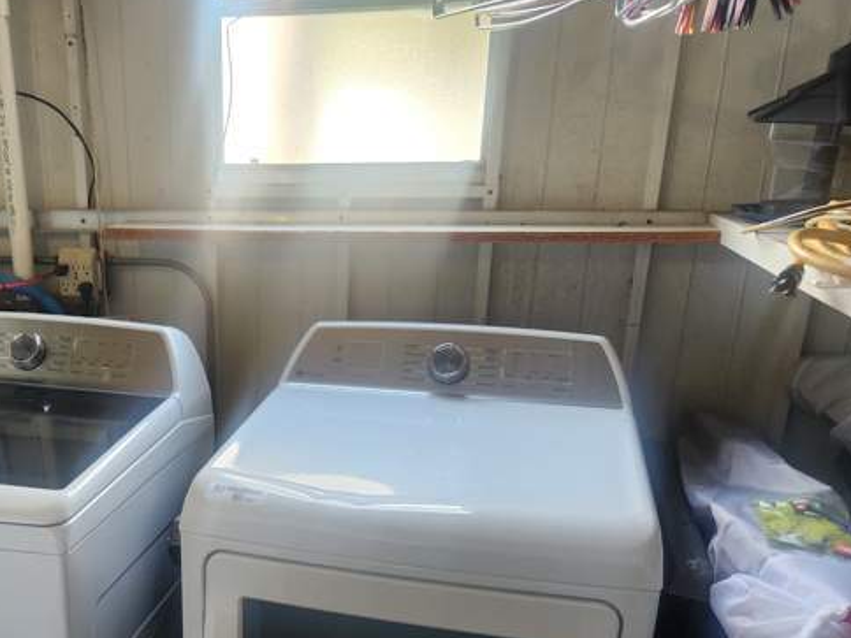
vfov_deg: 36.5
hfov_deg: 47.6
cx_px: 239
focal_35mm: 38
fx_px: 934
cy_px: 504
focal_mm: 5.4
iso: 200
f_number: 1.8
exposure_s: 1/120
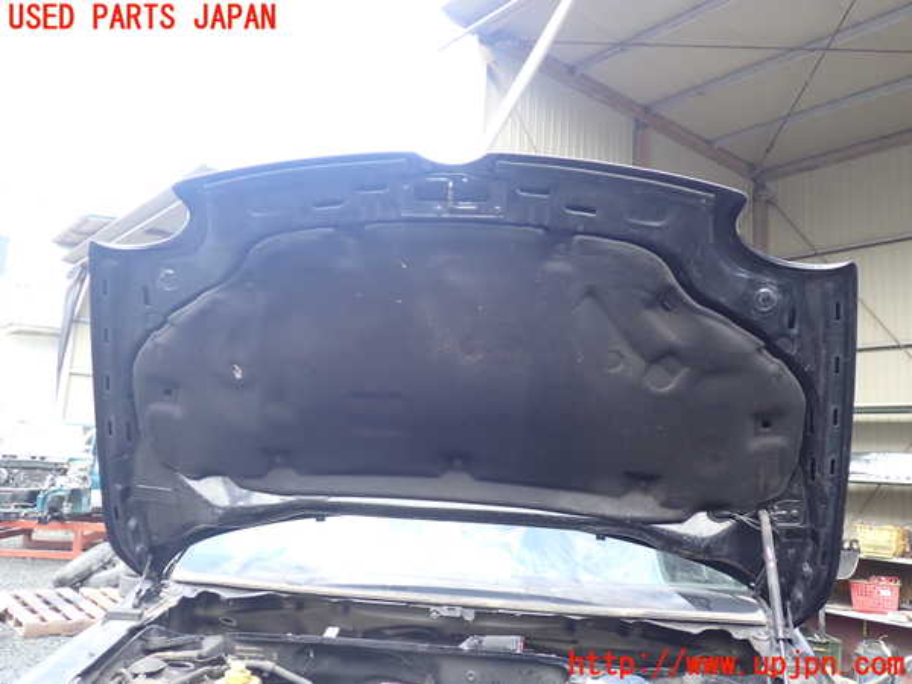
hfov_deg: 60.0
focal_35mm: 30
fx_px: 790
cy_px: 342
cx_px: 456
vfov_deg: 46.8
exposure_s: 1/100
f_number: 2.3
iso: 100
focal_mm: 5.4
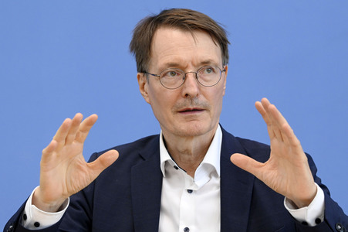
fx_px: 1304
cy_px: 116
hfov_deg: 15.2
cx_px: 174
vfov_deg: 10.1
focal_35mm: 135
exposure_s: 1/800
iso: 4000
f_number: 5.6
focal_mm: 135
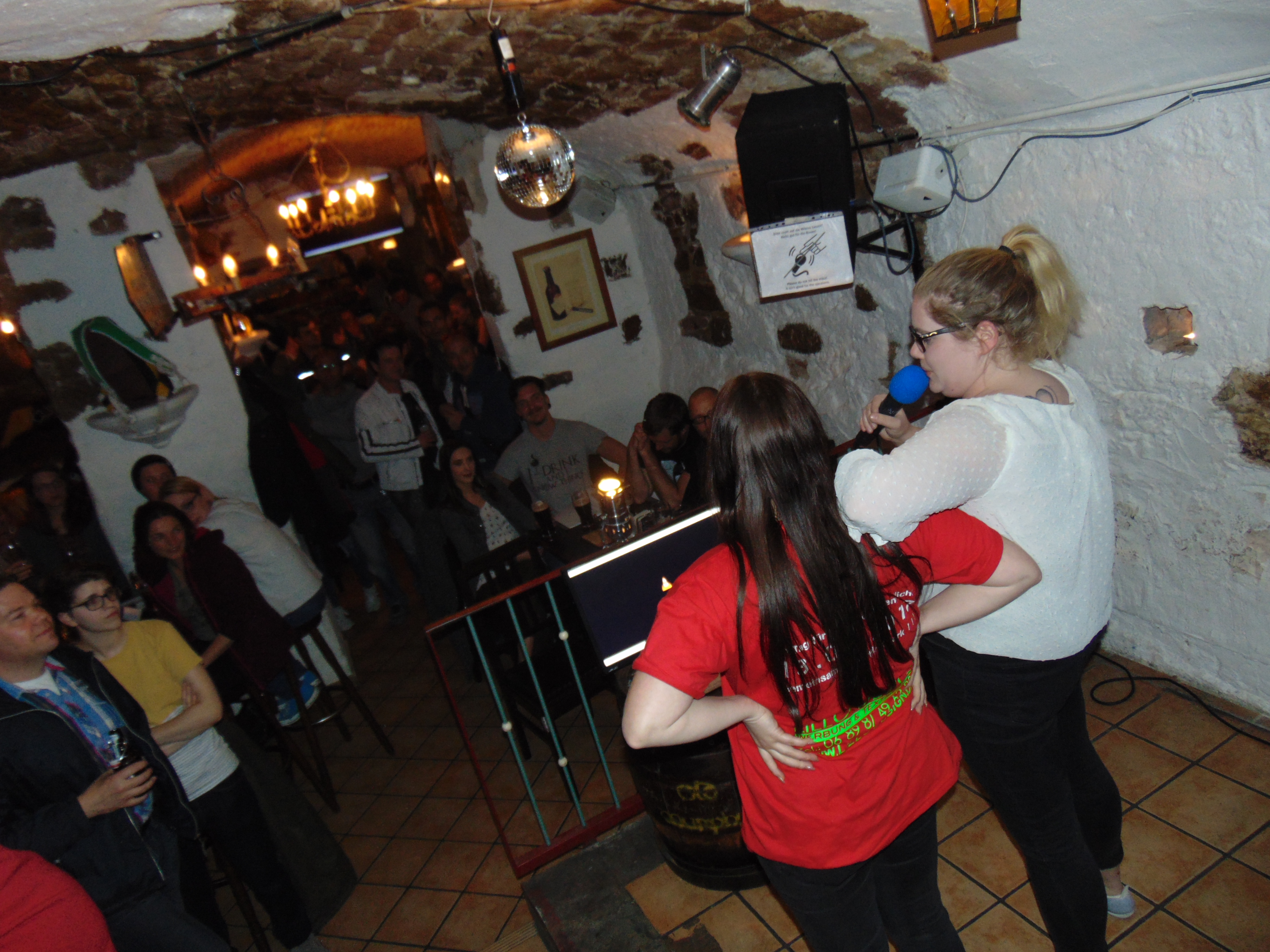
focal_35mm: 25
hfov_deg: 69.4
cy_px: 476
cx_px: 635
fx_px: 917
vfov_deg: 54.9
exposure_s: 1/8
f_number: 3
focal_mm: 4.5
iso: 200
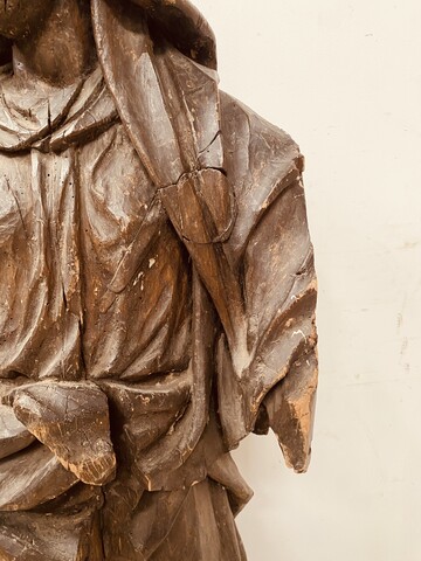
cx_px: 210
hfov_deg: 53.1
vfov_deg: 67.3
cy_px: 280
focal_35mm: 26
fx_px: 422
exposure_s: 1/60
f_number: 1.8
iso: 320
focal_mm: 4.25
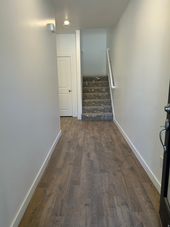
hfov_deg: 53.1
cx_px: 85
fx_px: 170
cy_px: 114
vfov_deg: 67.3
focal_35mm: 26
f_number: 1.5
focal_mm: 5.7
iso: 80
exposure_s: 1/120
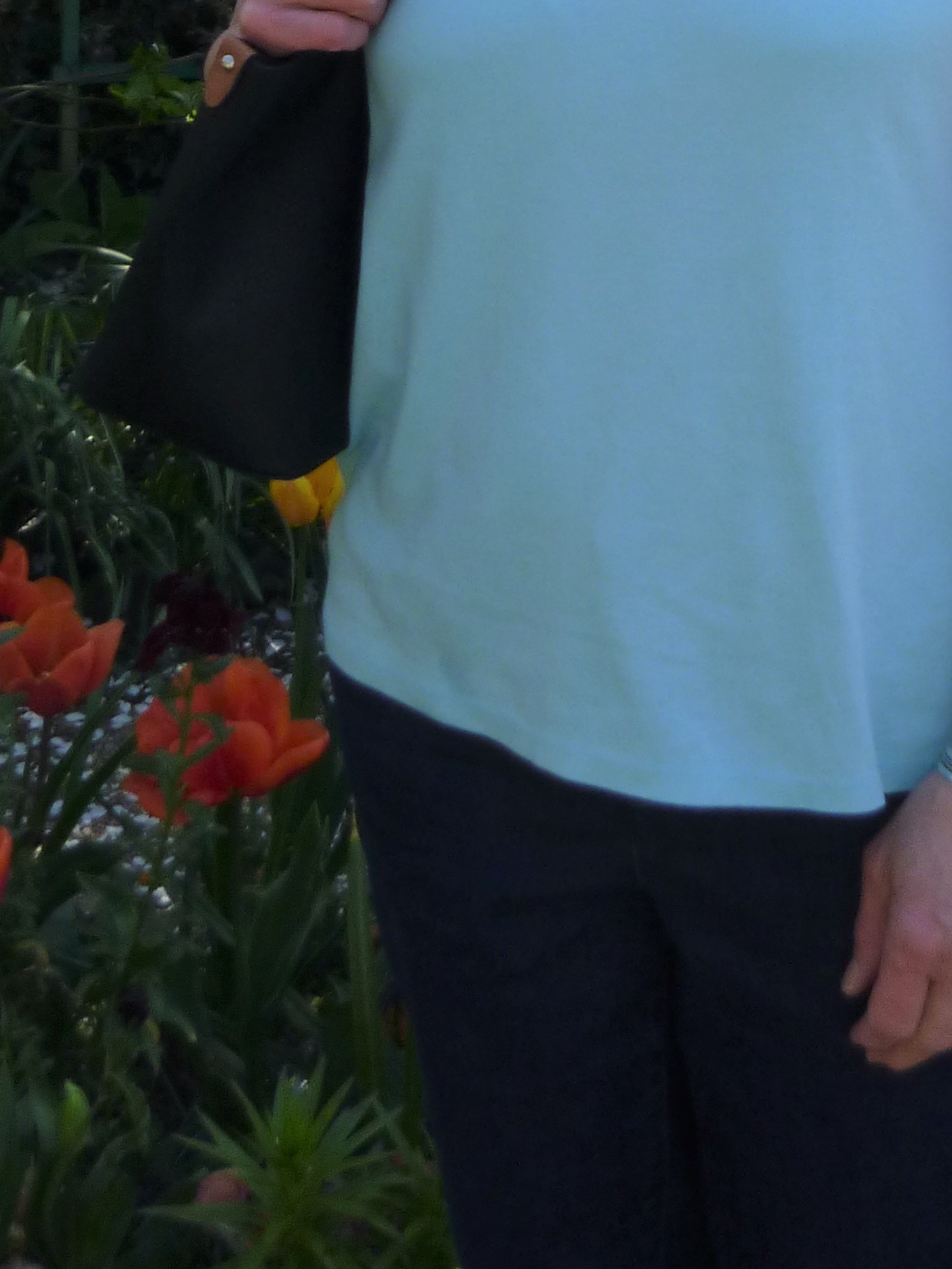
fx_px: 3887
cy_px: -174
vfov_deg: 17.8
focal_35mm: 106
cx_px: 756
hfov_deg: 13.9
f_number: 4.5
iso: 100
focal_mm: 6.8
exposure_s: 1/200
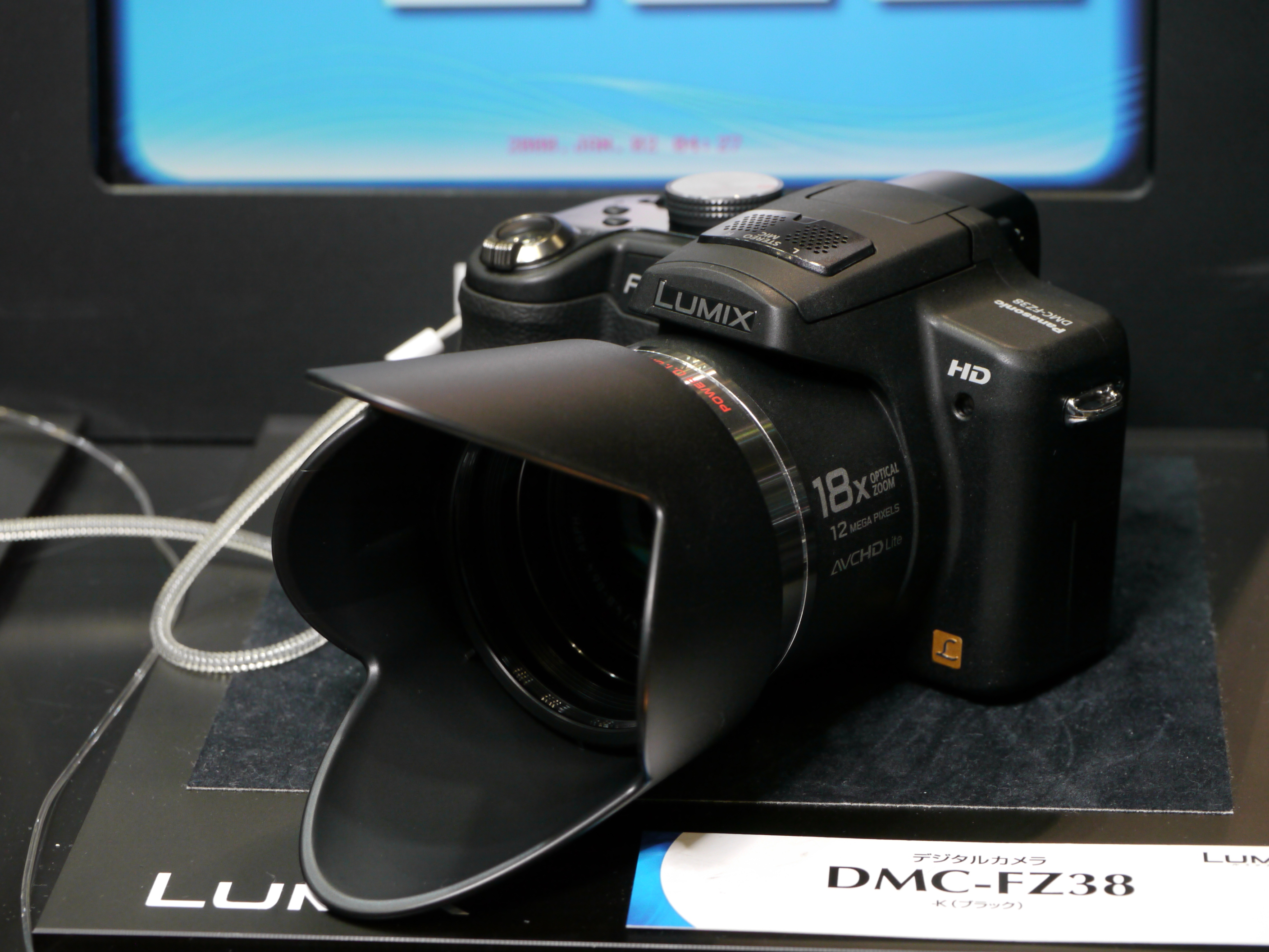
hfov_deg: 21.8
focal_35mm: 90
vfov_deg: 16.4
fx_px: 3299
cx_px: 634
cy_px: 476
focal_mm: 45
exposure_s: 1/60
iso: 400
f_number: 5.6
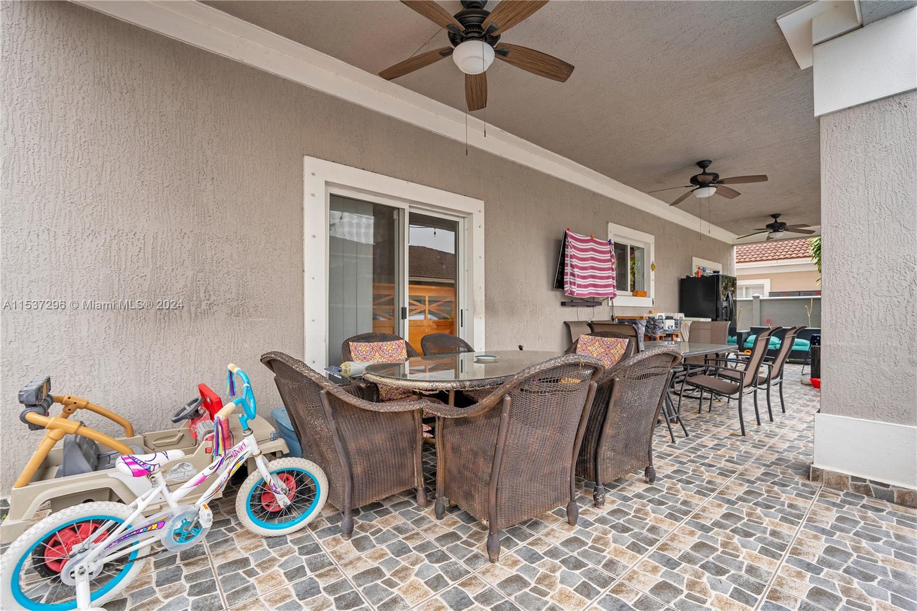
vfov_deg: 81.2
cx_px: 458
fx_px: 357
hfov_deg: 104.3
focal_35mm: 14
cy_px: 306
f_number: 4
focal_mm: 14
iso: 125
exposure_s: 1/160
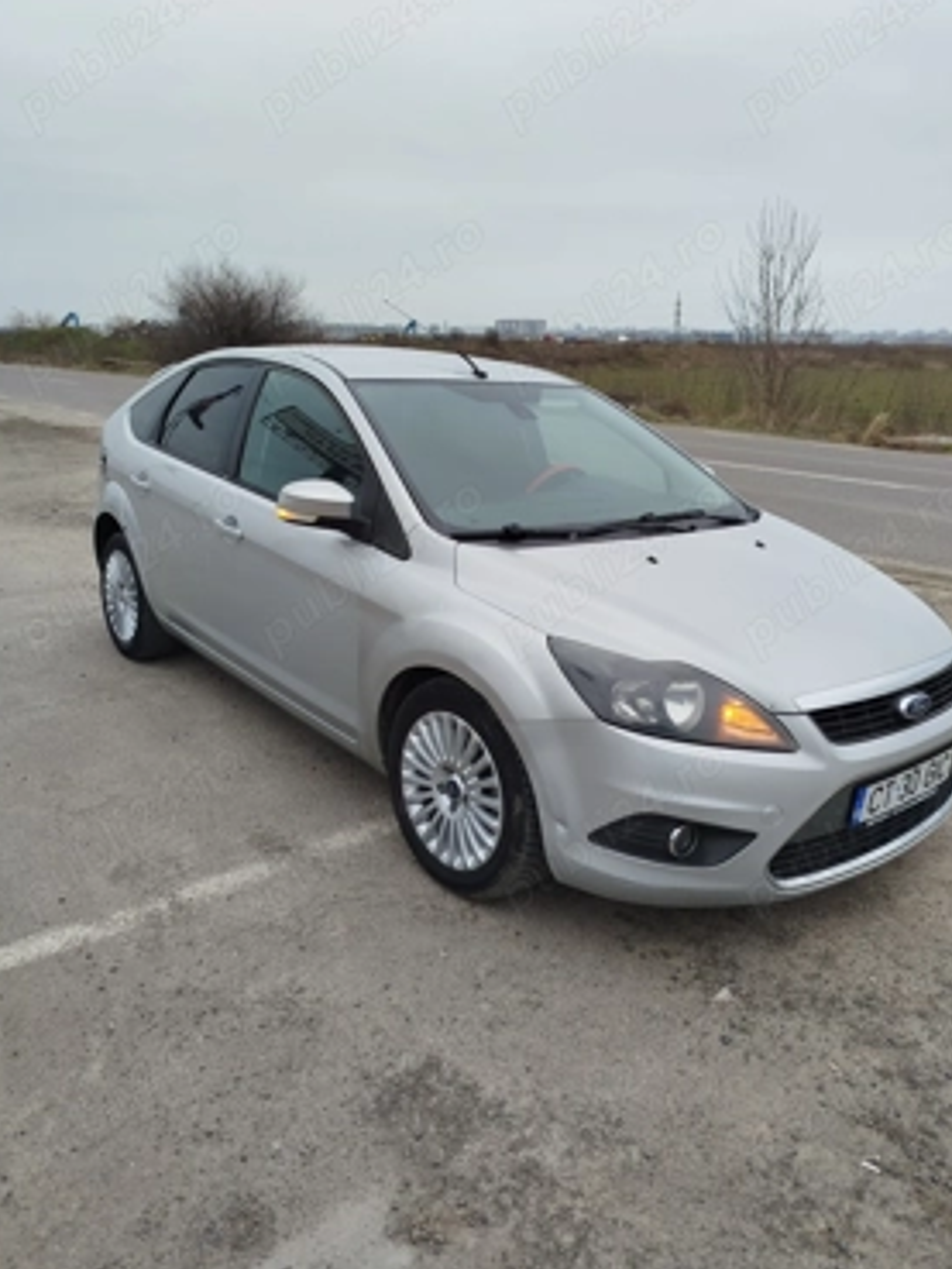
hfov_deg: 53.1
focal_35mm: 26
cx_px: 491
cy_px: 622
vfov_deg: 67.3
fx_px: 953
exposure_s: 1/367
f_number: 1.7
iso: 50
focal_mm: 5.31
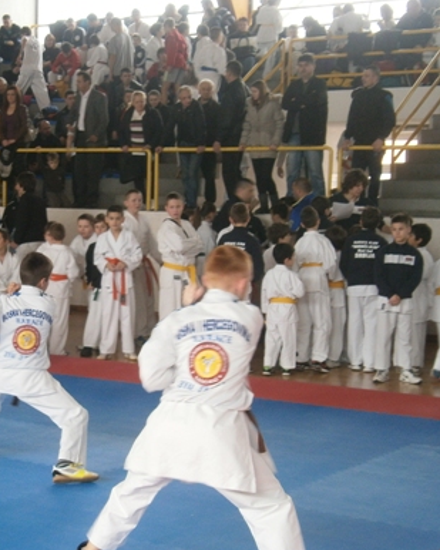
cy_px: 318
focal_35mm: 76
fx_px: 1237
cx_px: 44
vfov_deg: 25.0
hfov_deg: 19.8
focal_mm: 8.3
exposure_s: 1/40
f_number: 3.4
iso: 125
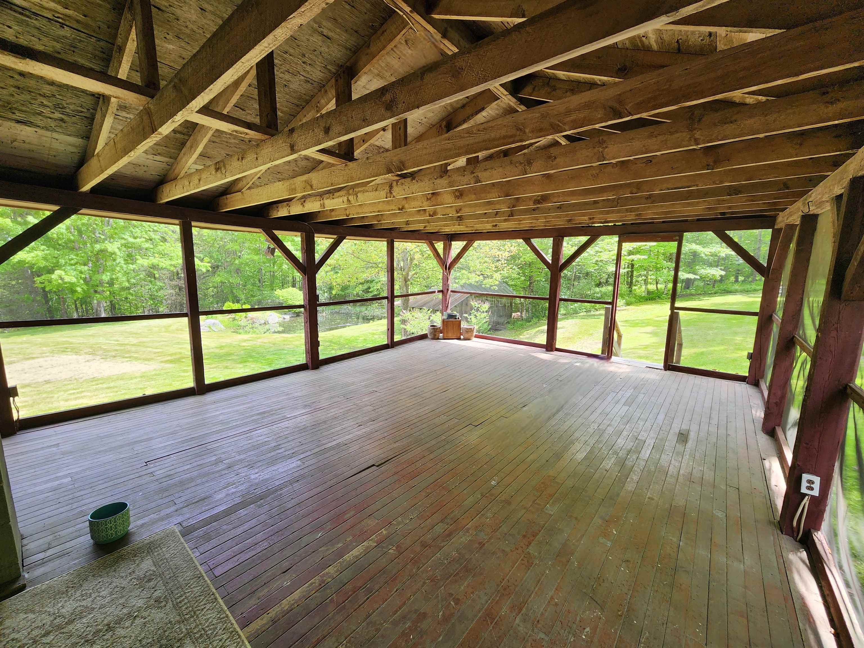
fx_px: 324
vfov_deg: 89.9
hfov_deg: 106.2
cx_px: 432
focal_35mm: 13
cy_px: 324
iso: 80
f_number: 2.2
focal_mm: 2.2
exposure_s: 1/120
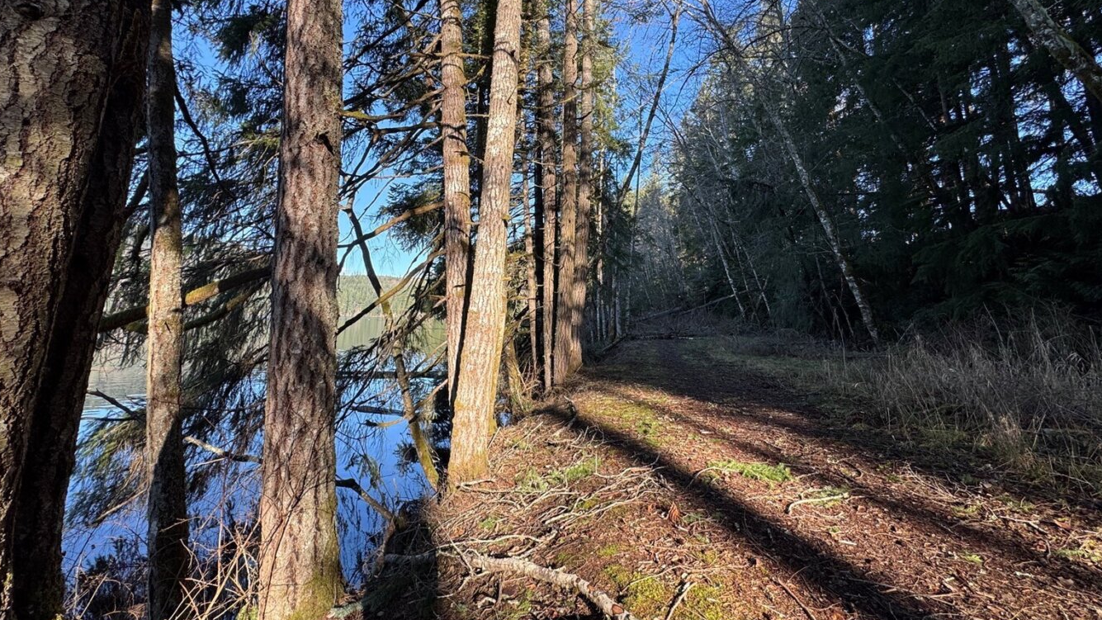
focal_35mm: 16
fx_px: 468
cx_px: 565
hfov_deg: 99.3
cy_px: 239
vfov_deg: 66.2
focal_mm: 2.22
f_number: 2.2
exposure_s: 1/317
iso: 40
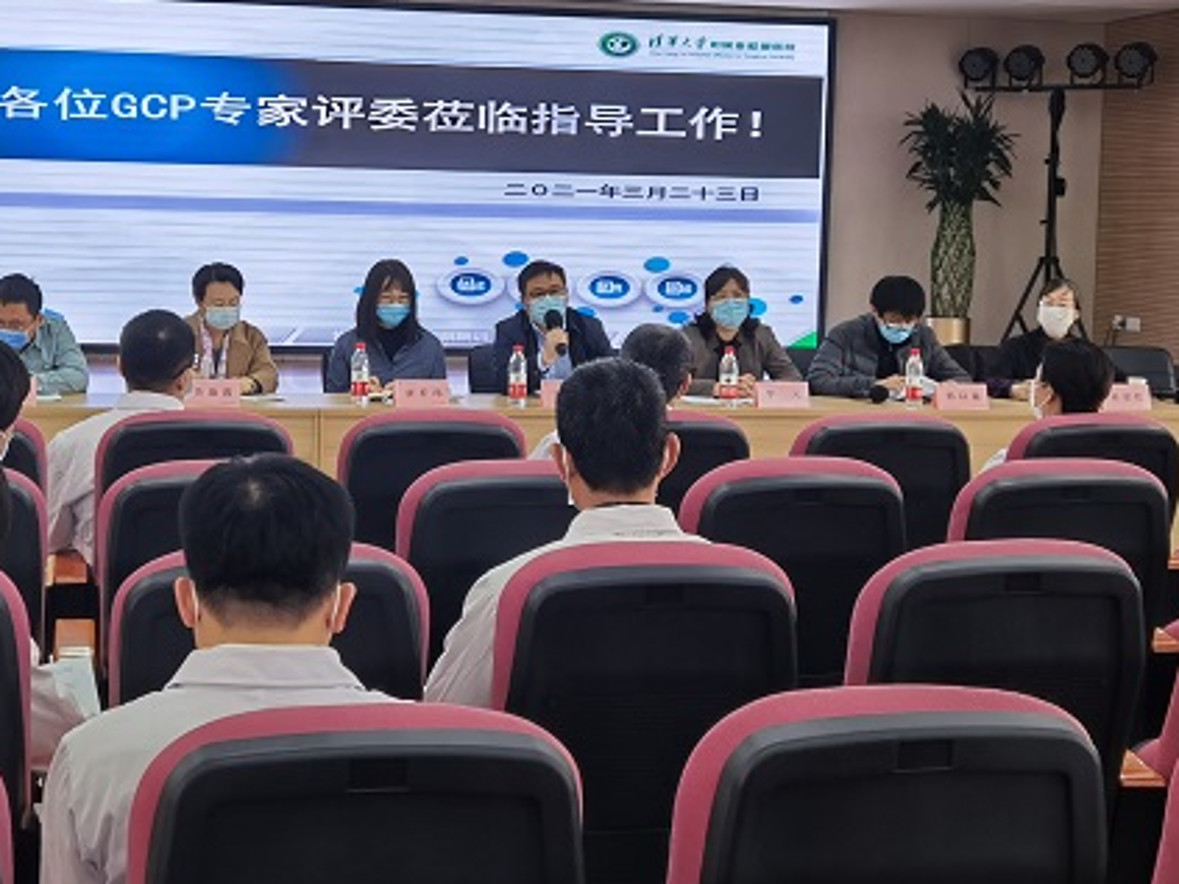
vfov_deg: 24.0
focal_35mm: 61
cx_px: 488
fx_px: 2077
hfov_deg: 31.6
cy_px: 379
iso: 50
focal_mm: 6.71
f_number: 1.9
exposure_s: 1/143
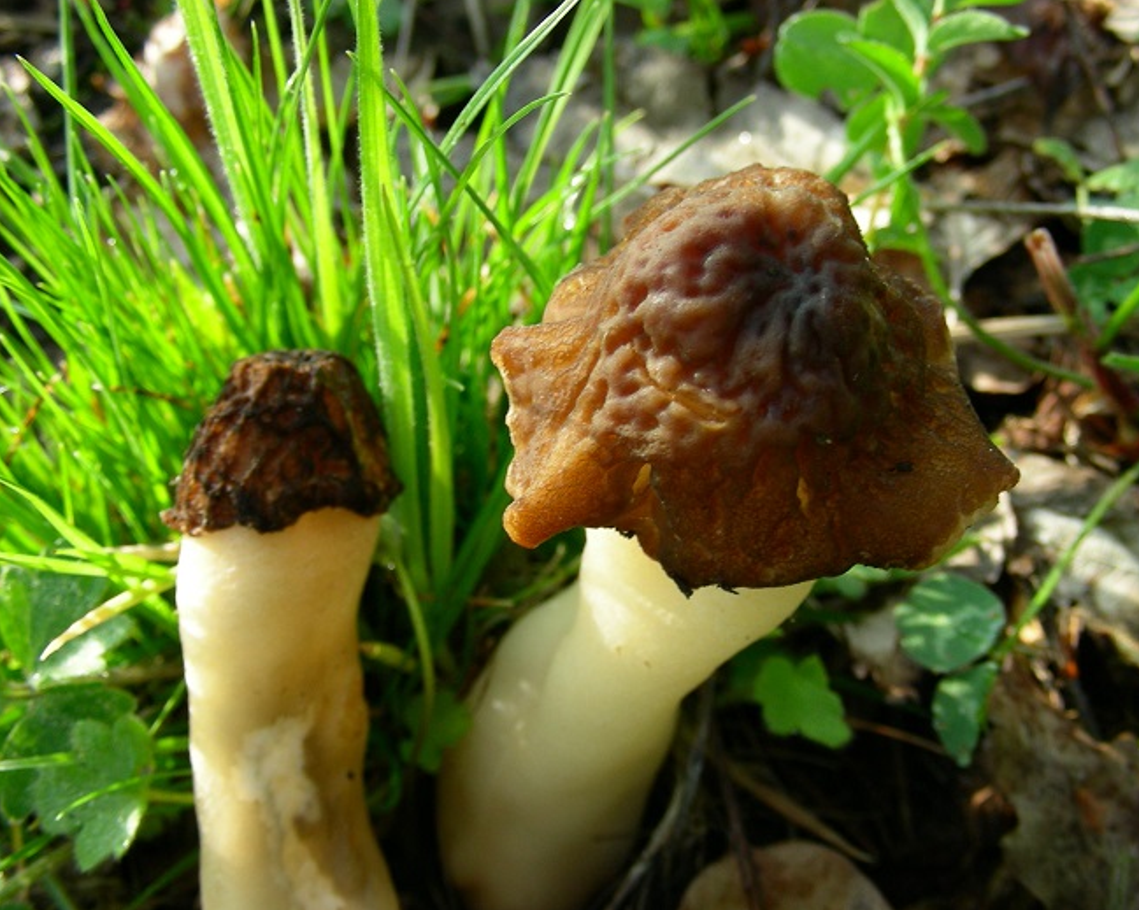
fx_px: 1348
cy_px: 453
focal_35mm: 40
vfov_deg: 37.3
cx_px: 611
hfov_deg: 45.8
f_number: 3.5
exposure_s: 1/91.6
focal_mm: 6.3
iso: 50
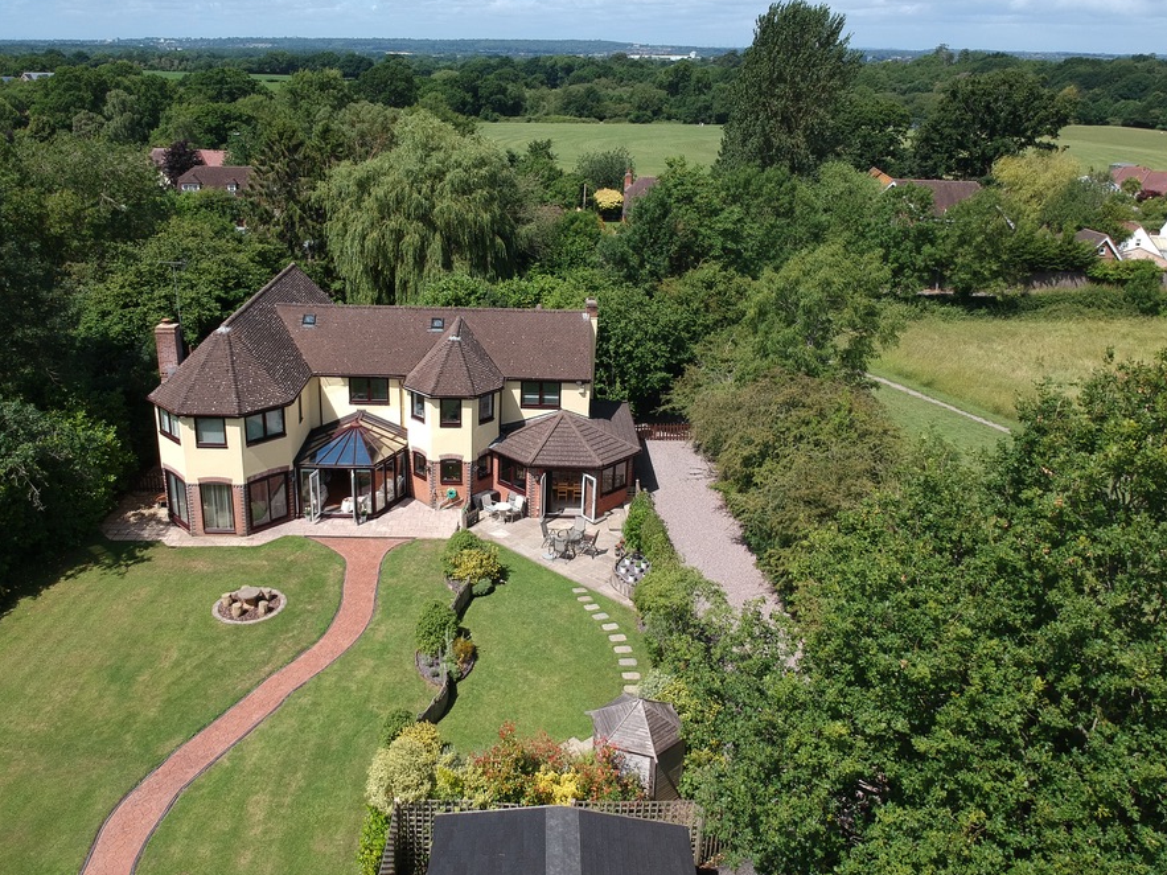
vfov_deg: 48.2
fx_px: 978
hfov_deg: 61.4
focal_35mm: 29
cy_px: 427
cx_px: 500
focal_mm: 4.49
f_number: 2.6
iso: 100
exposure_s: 1/1000
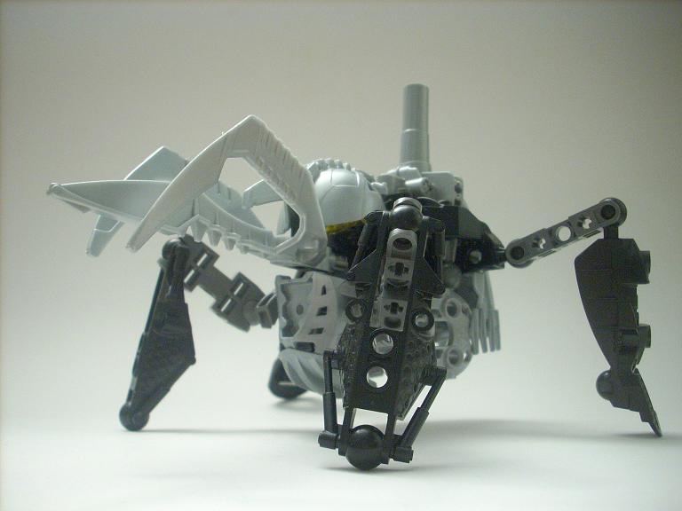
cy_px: 256
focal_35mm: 37
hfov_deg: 50.1
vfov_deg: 38.7
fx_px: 729
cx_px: 341
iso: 282
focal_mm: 6.2
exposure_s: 1/4
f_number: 2.8
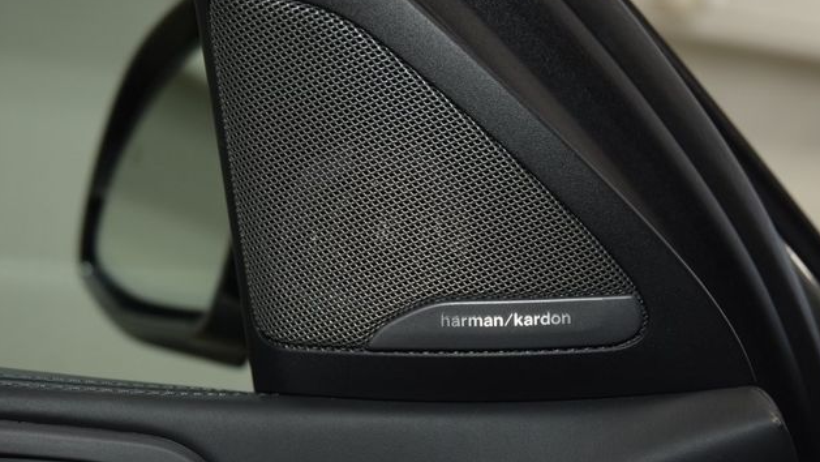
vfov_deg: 18.8
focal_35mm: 64
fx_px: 1392
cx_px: 415
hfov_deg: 32.8
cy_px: 220
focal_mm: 40
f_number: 4.2
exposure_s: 1/60
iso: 640
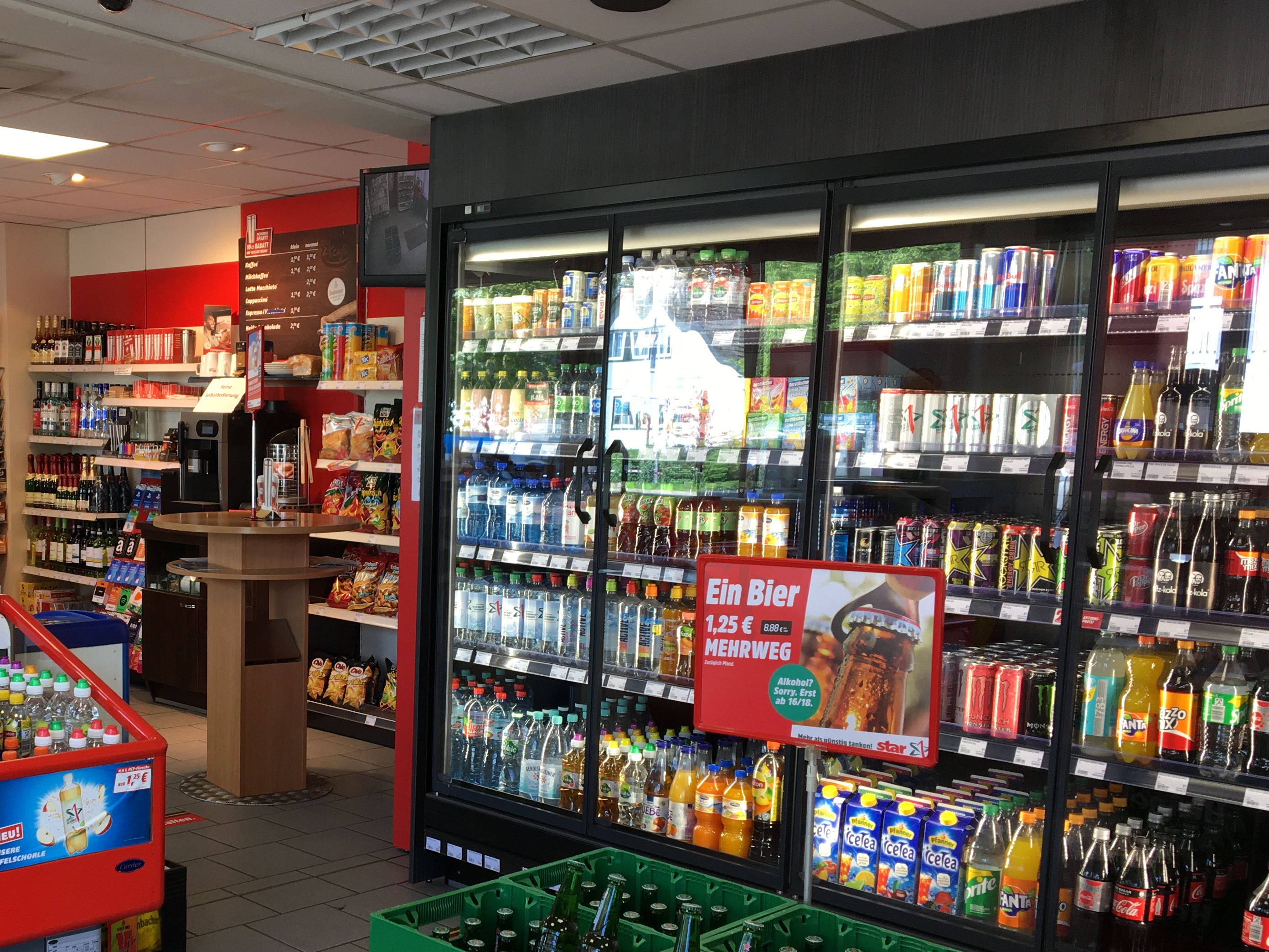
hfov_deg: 43.6
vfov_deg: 34.0
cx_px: 351
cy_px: 637
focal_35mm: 42
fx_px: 1540
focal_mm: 4.15
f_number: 2.2
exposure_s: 1/50
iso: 32
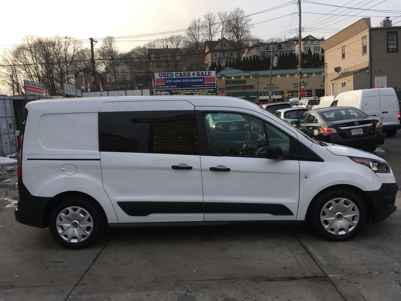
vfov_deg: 48.2
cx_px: 200
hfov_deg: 61.7
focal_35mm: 29
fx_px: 336
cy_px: 150
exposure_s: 1/434
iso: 25
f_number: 2.2
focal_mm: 4.15
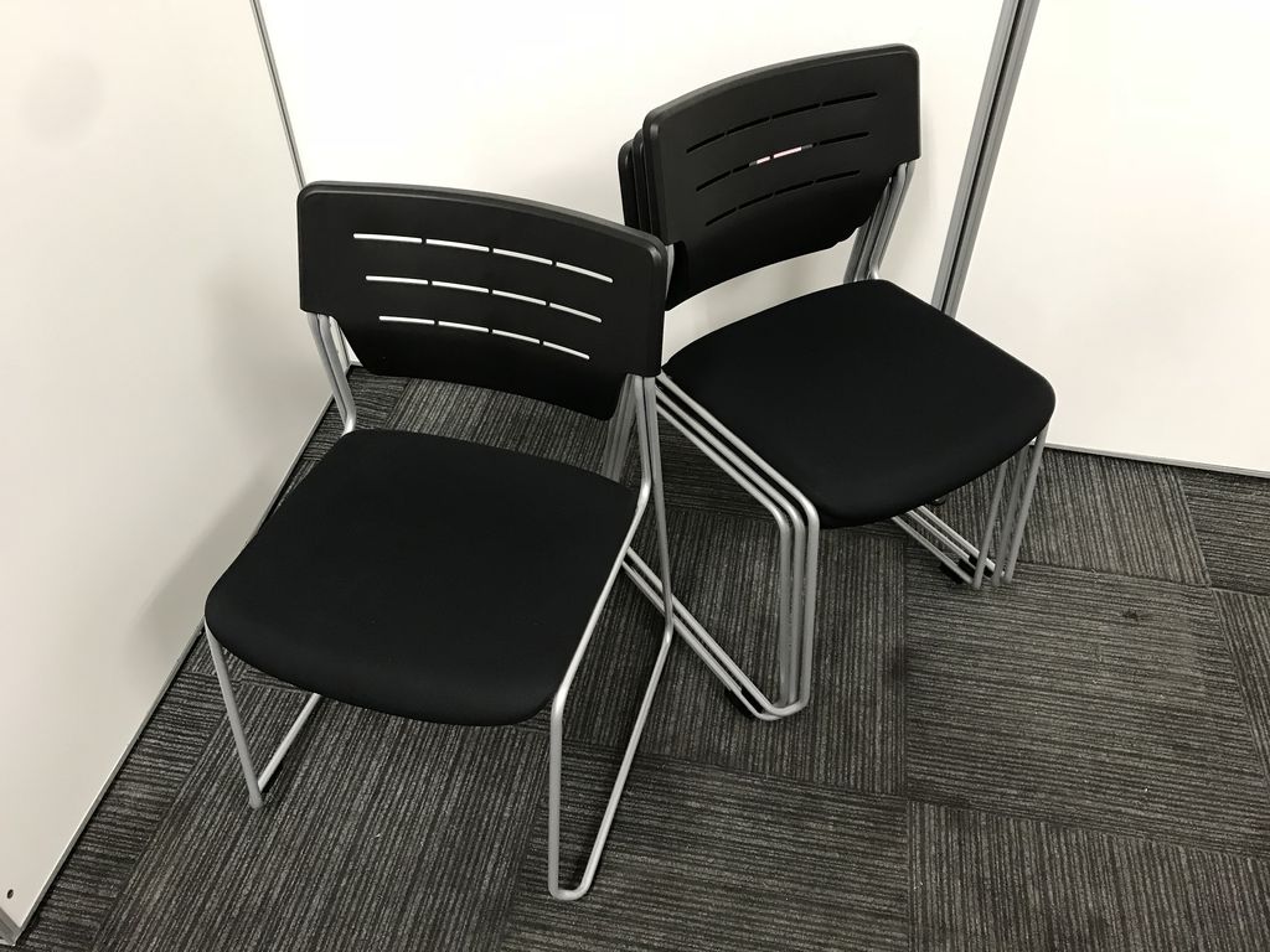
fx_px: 1027
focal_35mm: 28
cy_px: 476
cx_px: 635
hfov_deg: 63.4
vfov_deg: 49.7
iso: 64
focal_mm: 3.99
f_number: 1.8
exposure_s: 1/15
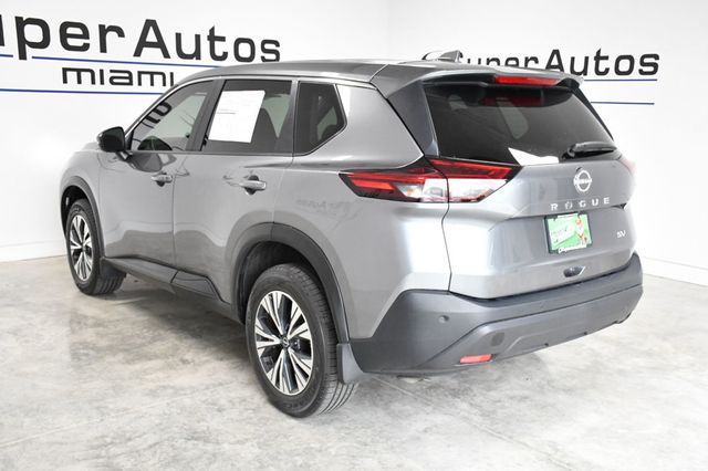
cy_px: 236
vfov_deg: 36.8
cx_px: 354
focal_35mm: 36
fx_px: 708
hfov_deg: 53.2
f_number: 8
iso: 2500
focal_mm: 24
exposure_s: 1/250
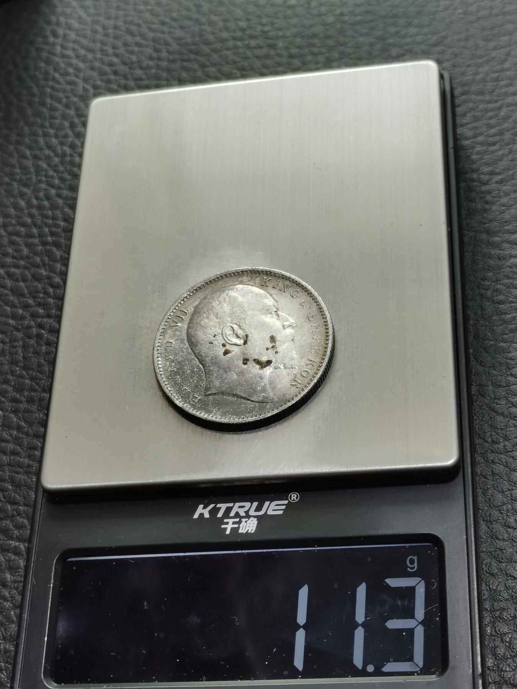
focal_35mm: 64
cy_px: 344
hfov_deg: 22.9
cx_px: 258
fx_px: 1274
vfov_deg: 30.3
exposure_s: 1/108
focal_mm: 5.58
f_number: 1.8
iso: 50
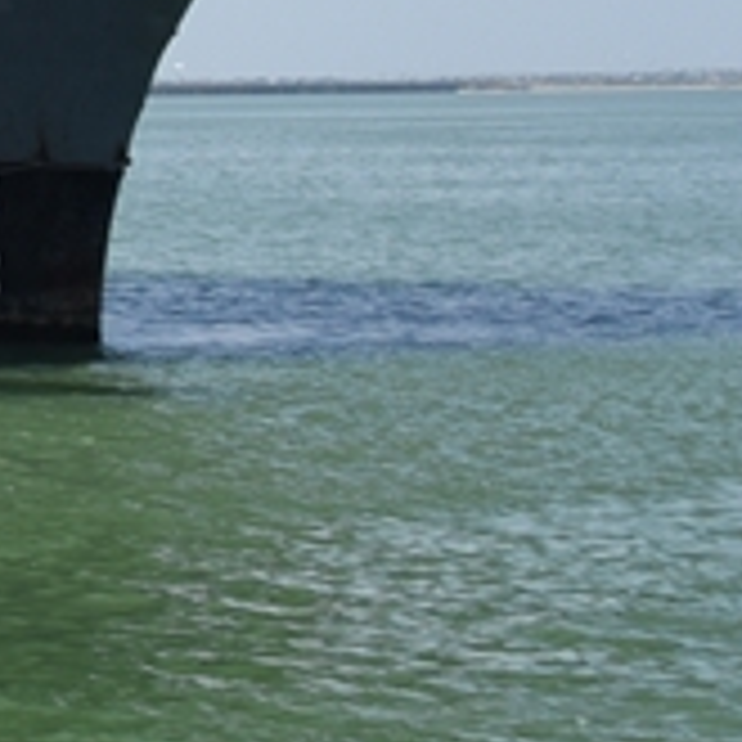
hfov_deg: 6.6
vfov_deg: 7.2
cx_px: -1713
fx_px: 5651
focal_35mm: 233
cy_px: -746
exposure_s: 1/1000
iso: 100
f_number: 5
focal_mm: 28
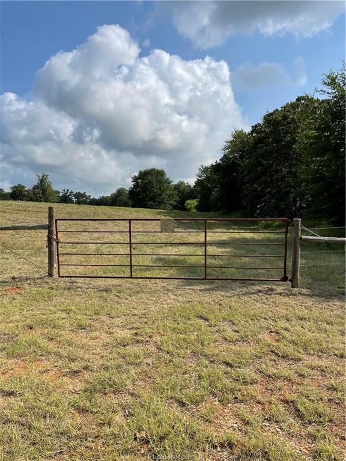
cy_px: 230
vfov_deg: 67.3
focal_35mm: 26
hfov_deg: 53.1
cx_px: 173
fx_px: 347
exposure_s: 1/5556
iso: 32
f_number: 1.6
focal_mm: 4.2
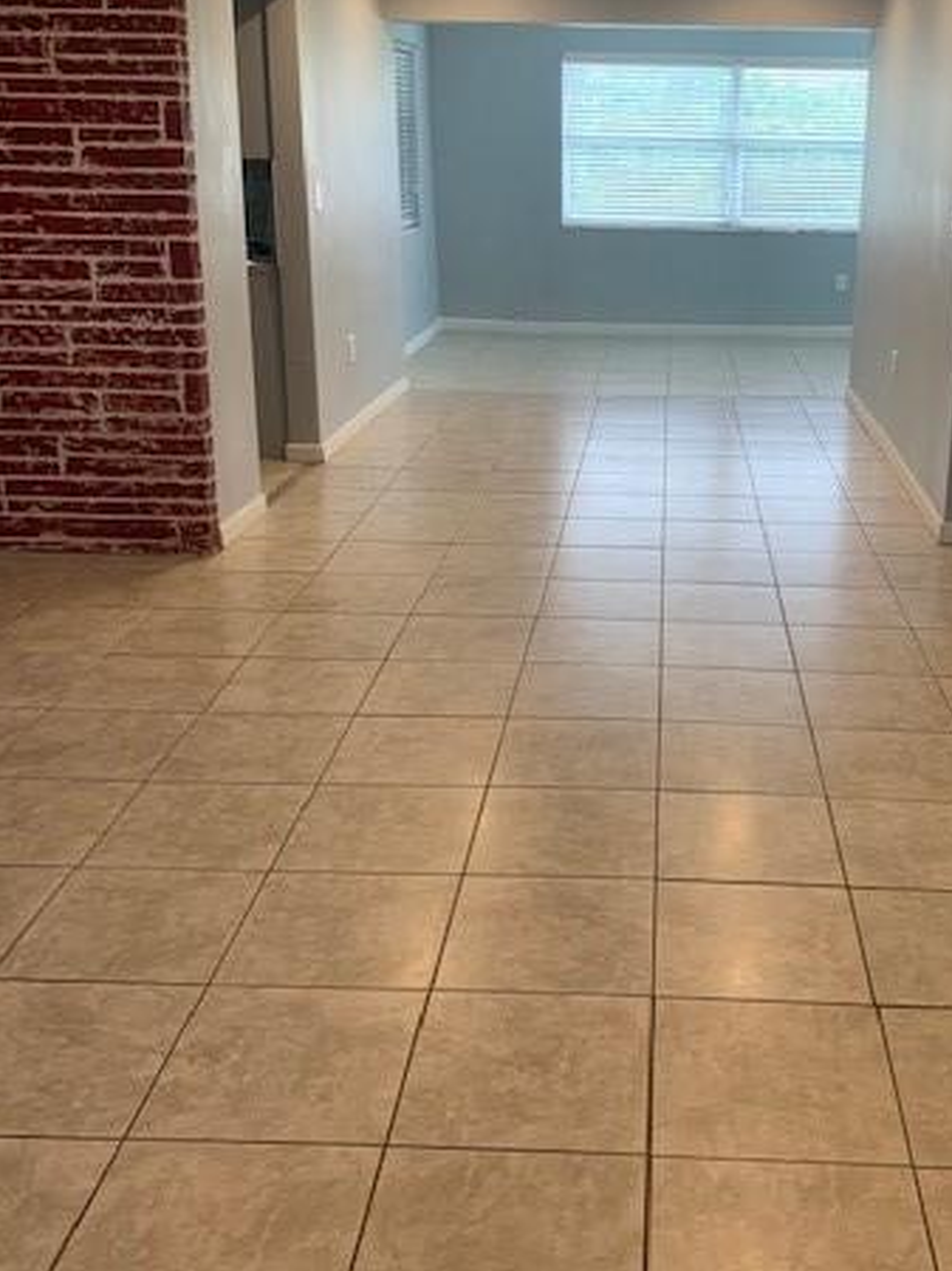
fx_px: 1358
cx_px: 650
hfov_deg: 38.1
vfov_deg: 50.0
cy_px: 554
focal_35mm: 37
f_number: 1.8
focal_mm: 4.25
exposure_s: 1/60
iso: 80
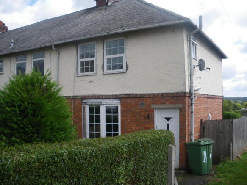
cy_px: 92
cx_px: 124
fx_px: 257
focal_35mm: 36
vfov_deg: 39.6
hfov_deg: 51.4
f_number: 3.5
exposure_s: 1/320
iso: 64
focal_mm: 6.3
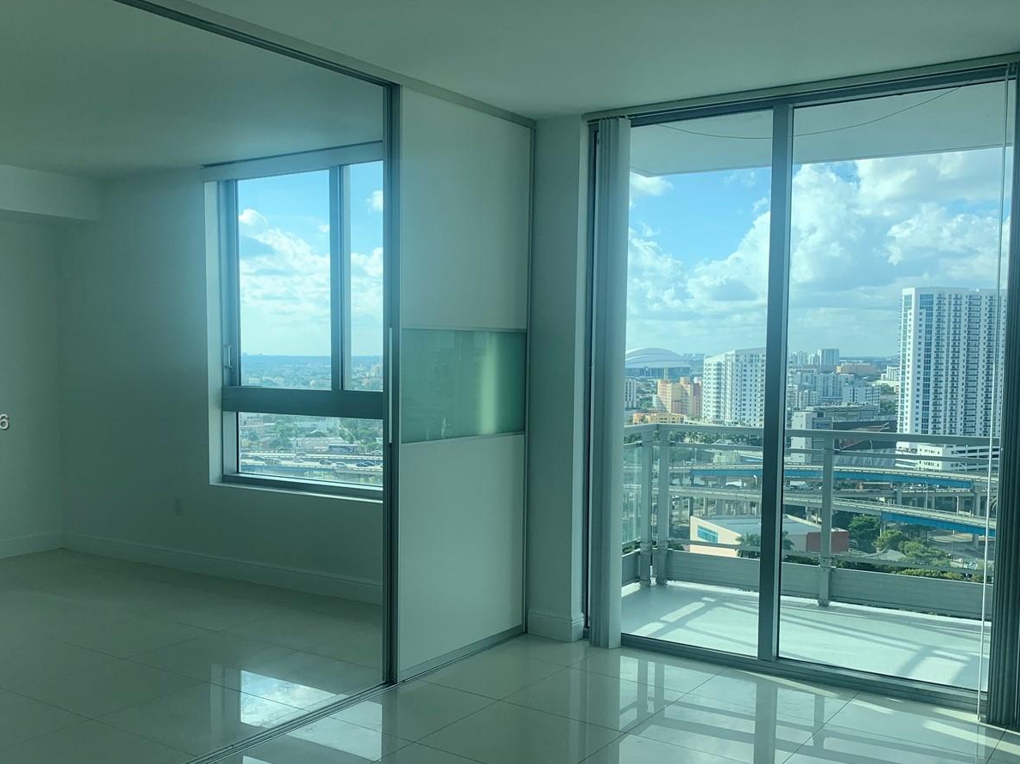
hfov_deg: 52.4
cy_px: 424
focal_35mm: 35
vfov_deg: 40.6
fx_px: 1031
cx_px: 428
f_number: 1.8
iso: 25
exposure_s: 1/911
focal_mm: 4.25
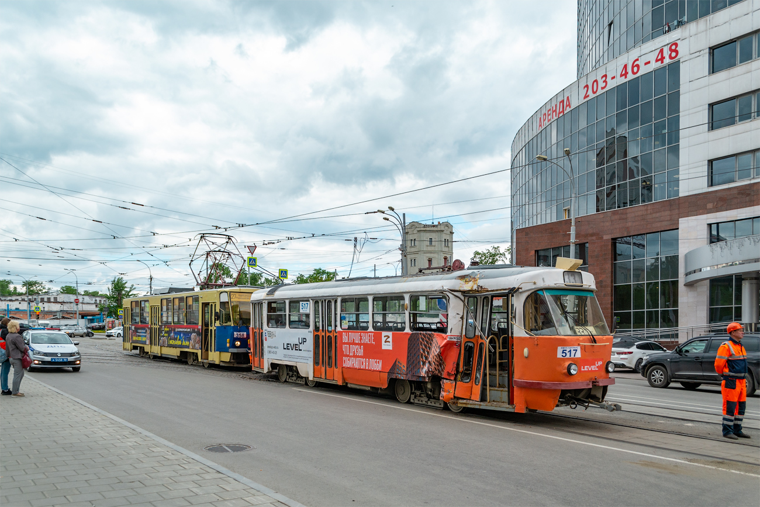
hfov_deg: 61.9
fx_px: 633
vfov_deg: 43.6
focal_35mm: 30
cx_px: 380
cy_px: 254
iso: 200
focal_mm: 20
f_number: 6.3
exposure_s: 1/320
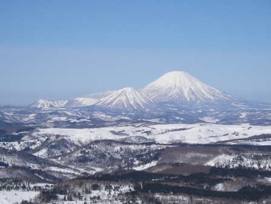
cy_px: 102
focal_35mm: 97
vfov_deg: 15.2
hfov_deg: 20.2
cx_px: 136
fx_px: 759
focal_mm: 16
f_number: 7.8
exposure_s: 1/500
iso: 80
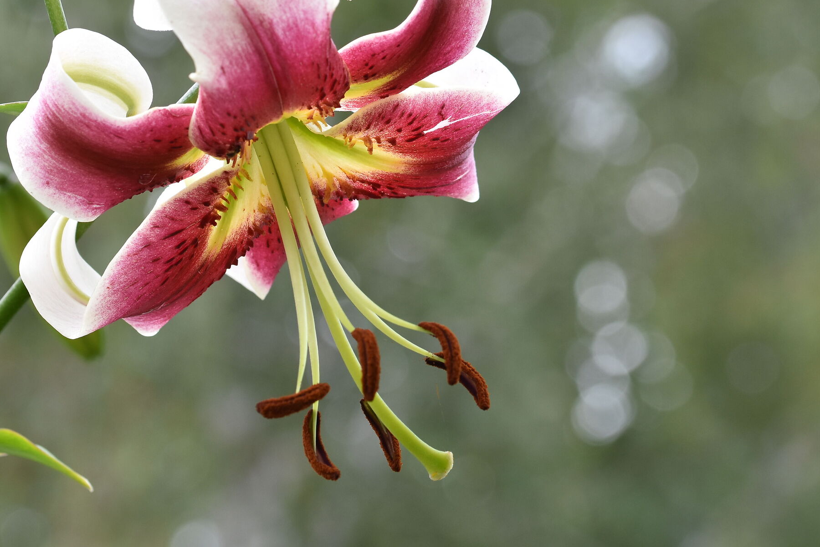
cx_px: 284
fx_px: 4101
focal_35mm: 180
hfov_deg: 11.4
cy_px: 183
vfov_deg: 7.6
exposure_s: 1/160
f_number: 7.1
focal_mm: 90
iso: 400
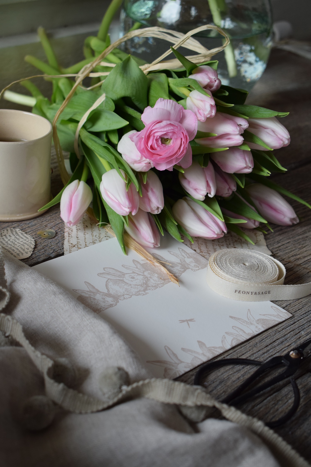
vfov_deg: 28.1
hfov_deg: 18.9
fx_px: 933
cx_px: 156
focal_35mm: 72
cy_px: 234
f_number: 5.3
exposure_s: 1/60
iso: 450
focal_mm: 48
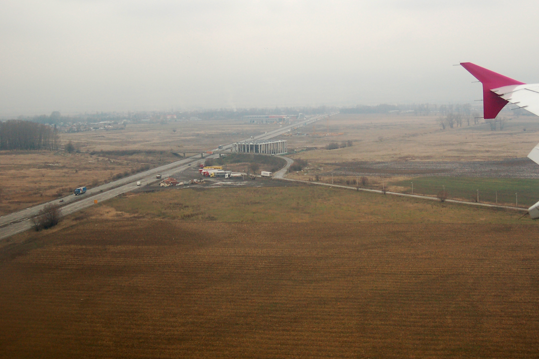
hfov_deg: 35.0
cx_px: 322
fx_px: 853
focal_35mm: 57
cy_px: 140
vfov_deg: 23.7
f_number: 4
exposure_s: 1/1000
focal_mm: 28
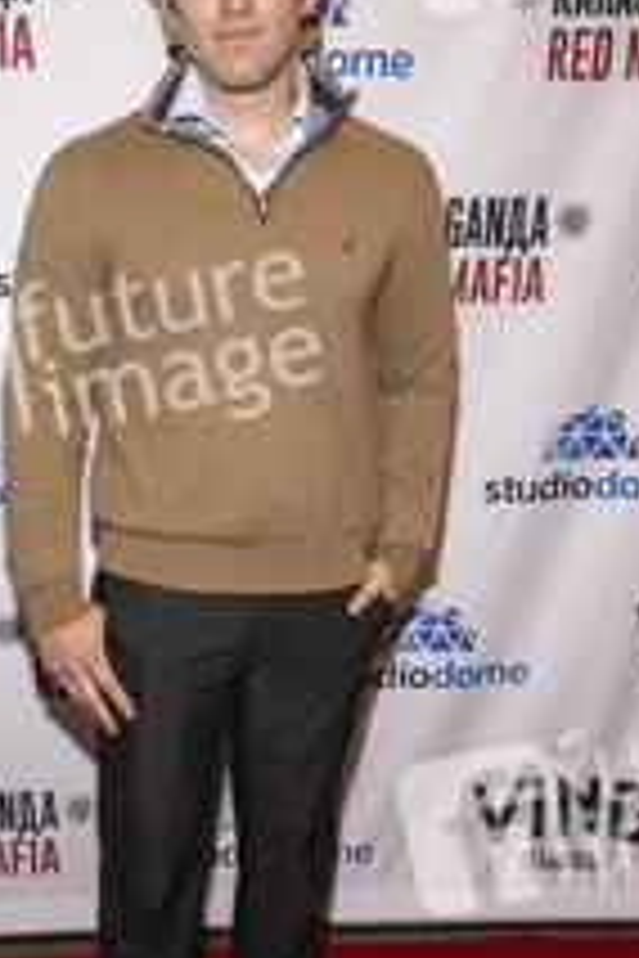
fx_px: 1198
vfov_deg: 43.3
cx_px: 220
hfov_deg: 29.7
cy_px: 585
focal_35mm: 45
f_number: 5.6
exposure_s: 1/200
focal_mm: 24
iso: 800
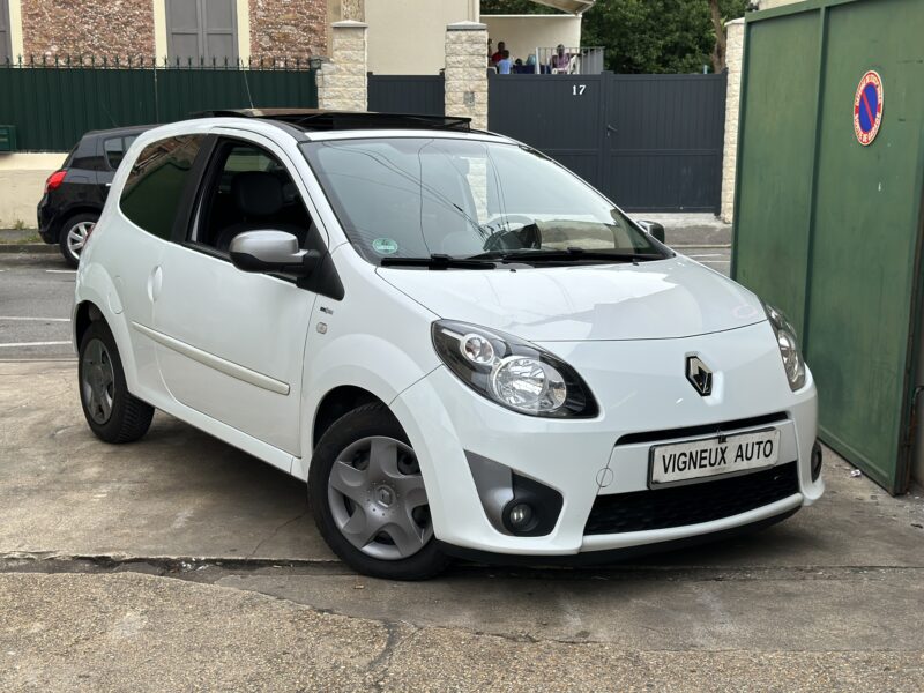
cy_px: 346
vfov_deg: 30.3
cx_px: 462
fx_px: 1281
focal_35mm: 48
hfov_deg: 39.7
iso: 64
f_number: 1.78
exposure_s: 1/1357
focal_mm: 6.86
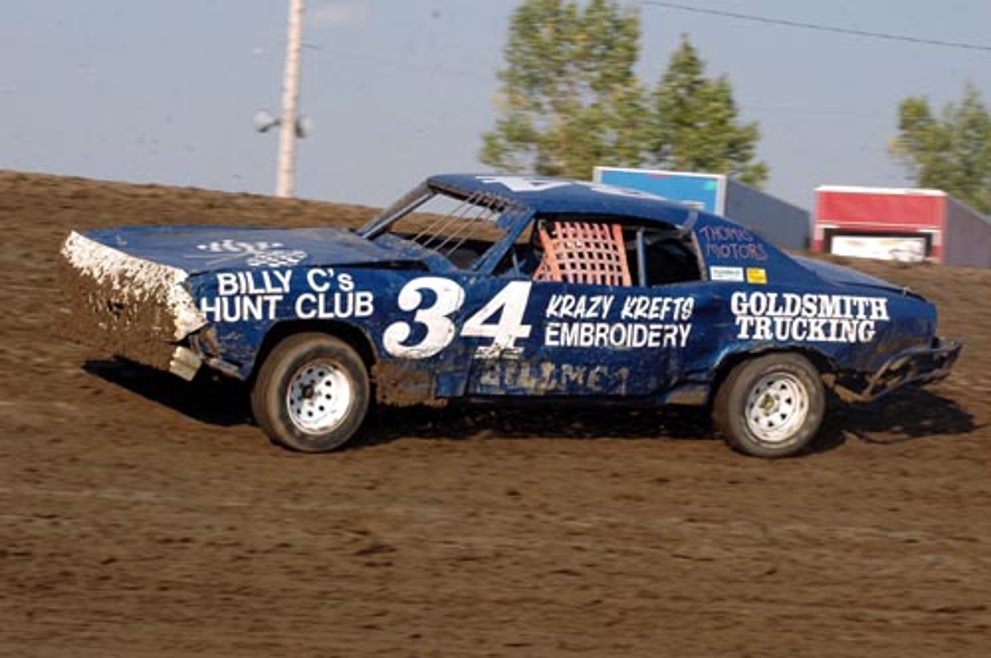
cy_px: 329
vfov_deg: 9.1
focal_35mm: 150
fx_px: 4124
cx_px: 496
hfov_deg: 13.7
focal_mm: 100
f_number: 9
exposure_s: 1/500
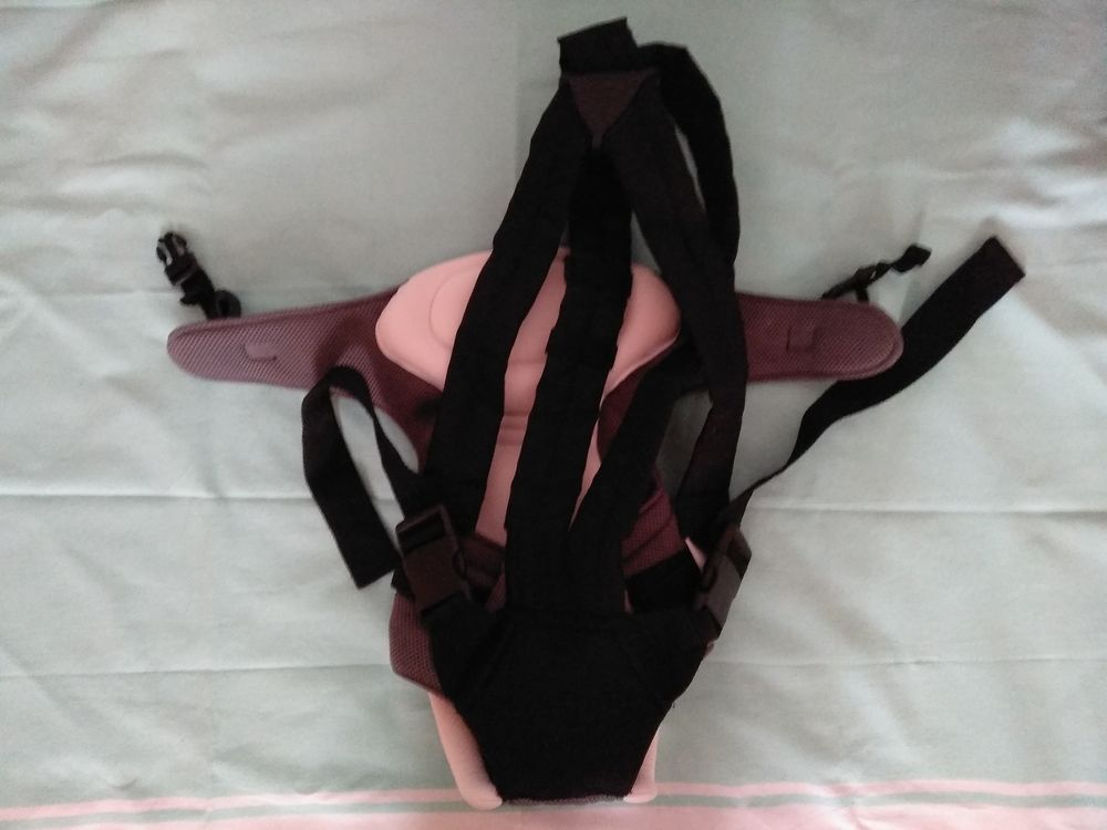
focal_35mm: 26
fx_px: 831
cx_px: 554
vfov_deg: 53.1
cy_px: 415
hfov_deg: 67.3
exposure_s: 1/20
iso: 1250
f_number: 2.2
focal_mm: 3.82
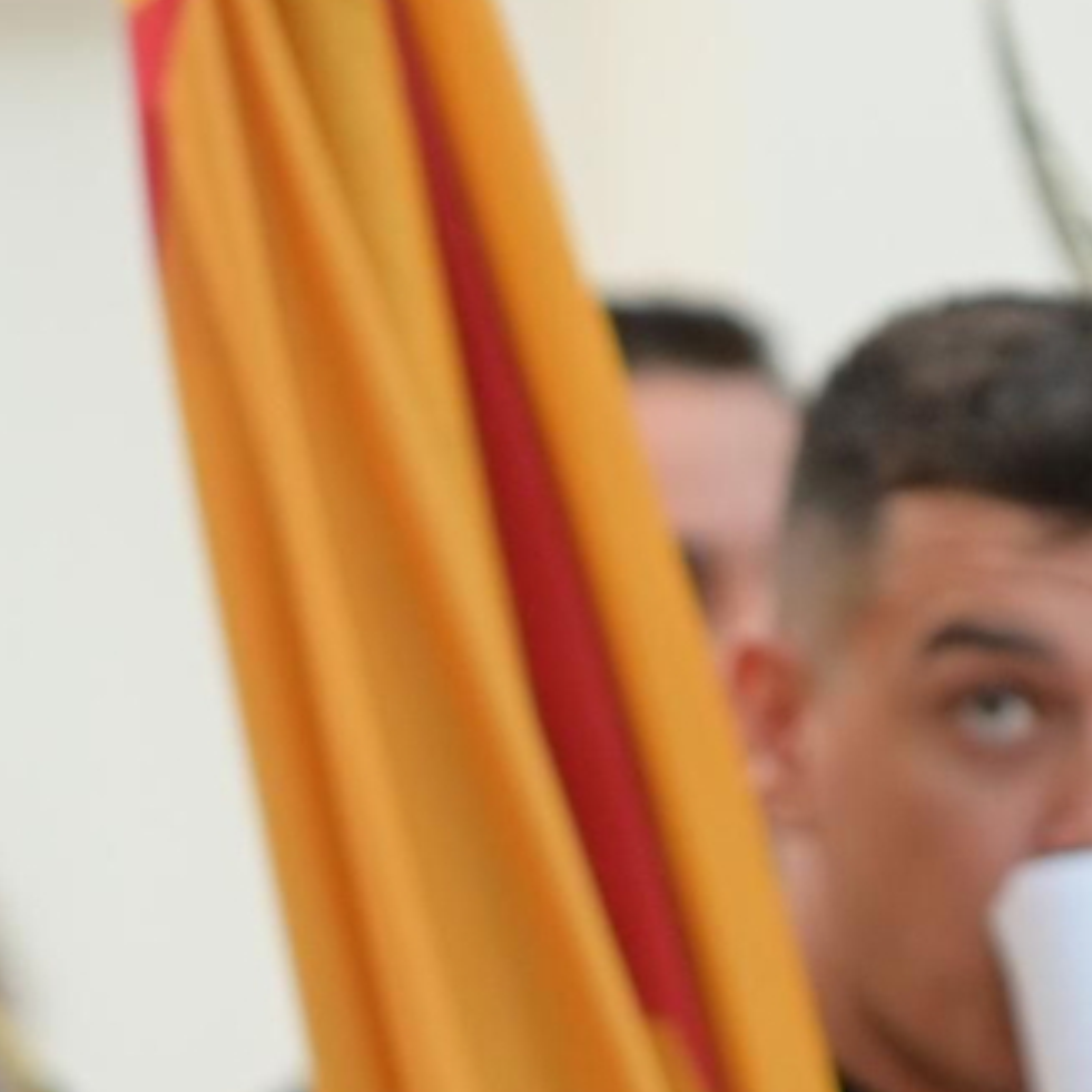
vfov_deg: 2.1
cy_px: 1388
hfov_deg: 2.1
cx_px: 394
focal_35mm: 832
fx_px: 29694
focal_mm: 200
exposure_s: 1/200
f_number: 3.2
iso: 800
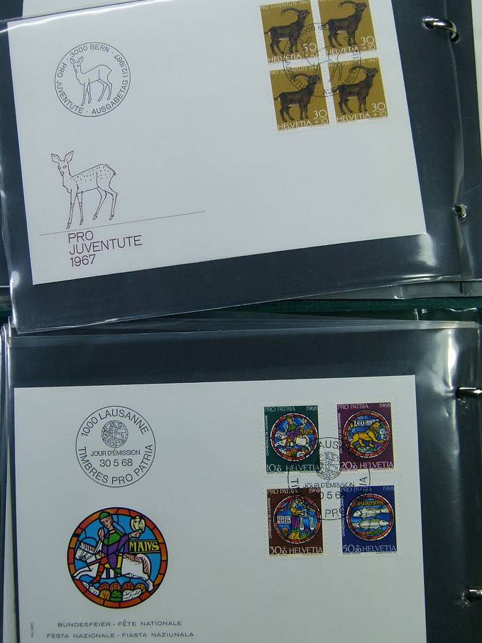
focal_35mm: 43
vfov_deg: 43.8
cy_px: 322
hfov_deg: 33.6
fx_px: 798
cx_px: 229
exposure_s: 1/125
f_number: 3.6
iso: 100
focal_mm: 6.8
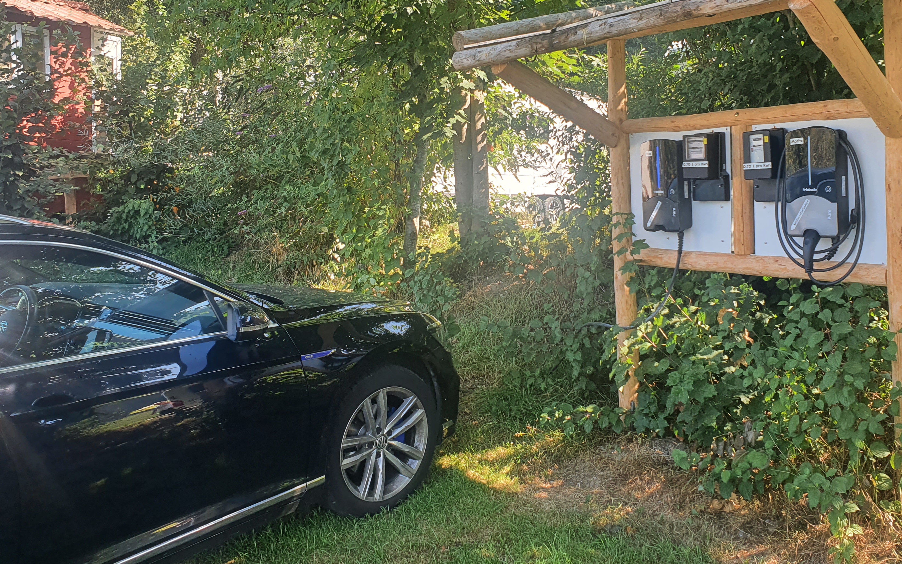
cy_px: 223
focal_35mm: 34
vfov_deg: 37.1
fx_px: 836
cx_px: 529
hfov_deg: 56.4
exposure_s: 1/190
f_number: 2.4
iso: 50
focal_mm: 4.32
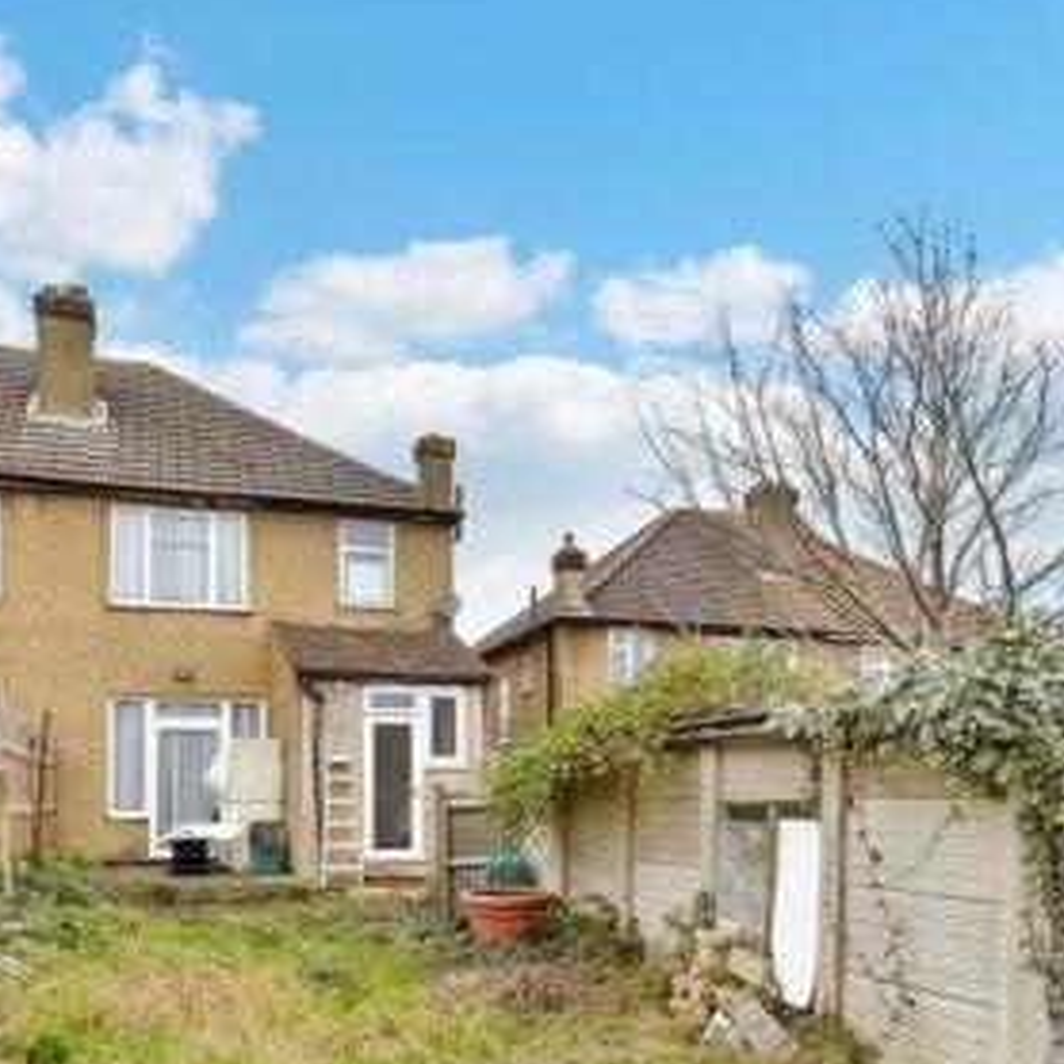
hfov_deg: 54.0
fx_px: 1043
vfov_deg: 51.5
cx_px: 545
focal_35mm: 30
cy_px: 809
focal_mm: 10
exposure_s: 1/30
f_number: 8
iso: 160
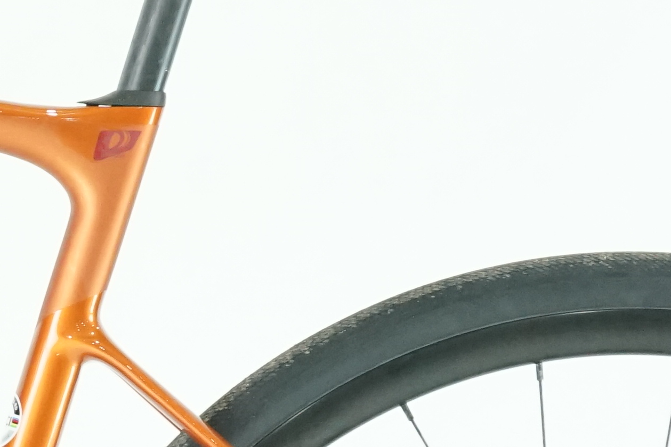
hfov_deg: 6.3
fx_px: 6040
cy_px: 543
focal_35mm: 324
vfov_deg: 4.2
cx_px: -316
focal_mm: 68
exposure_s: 1/200
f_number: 6.3
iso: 3200
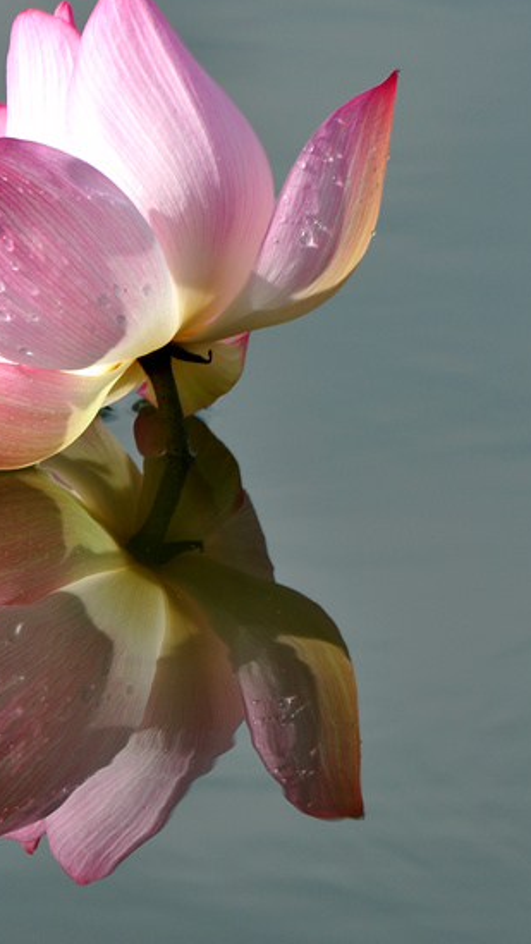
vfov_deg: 3.8
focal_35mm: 568
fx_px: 14211
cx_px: 81
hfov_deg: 2.1
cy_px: 689
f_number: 8
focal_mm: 220
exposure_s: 1/400
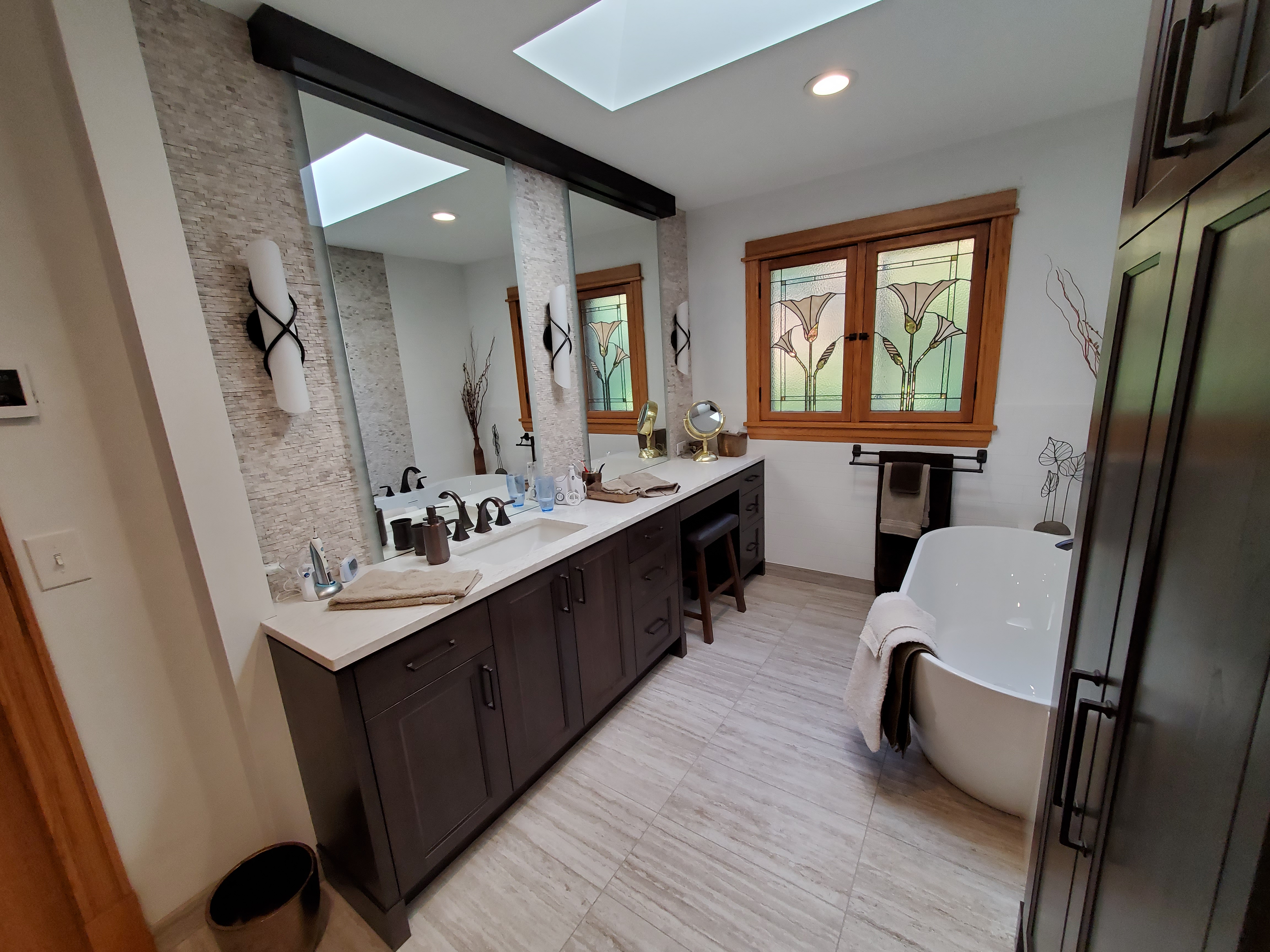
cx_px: 635
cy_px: 476
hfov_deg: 106.2
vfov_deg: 89.9
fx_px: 477
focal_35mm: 13
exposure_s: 1/59
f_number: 2.2
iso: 160
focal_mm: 1.8
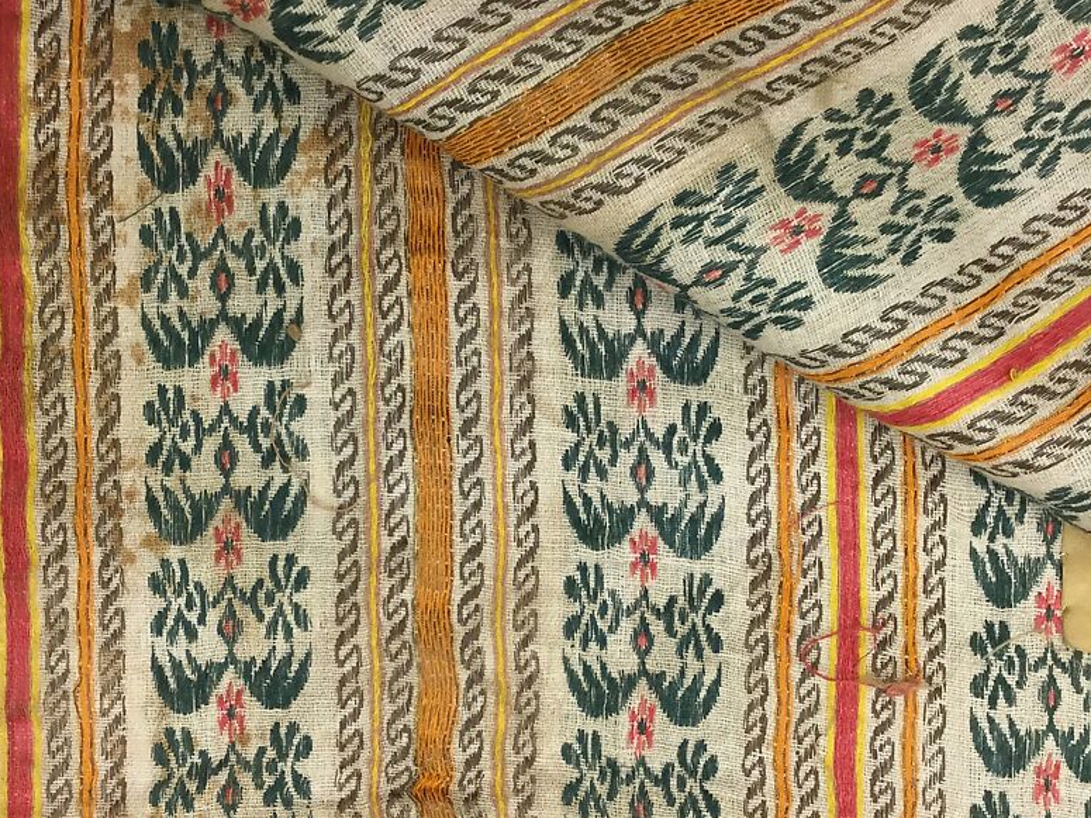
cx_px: 556
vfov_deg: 30.2
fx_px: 1513
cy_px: 453
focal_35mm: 48
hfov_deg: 39.7
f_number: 2.4
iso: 32
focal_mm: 3.3
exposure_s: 1/40
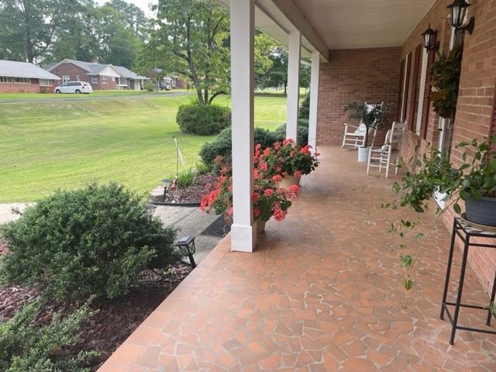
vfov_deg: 53.1
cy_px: 186
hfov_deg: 67.3
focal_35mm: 26
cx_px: 248
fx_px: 373
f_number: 1.6
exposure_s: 1/483
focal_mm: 4.2
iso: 32
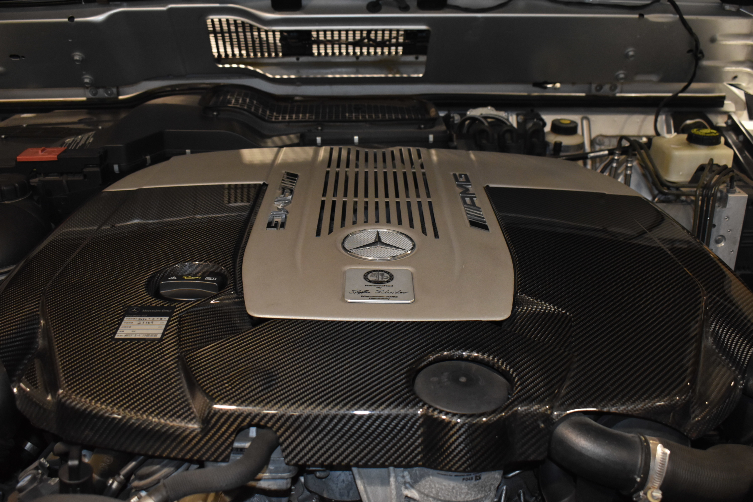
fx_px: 753
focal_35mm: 36
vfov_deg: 36.9
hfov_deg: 53.1
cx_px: 376
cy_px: 251
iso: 1800
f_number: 5.6
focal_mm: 24
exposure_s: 1/60
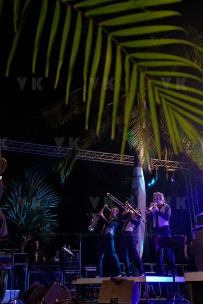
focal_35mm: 37
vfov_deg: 51.9
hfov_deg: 35.9
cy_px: 156
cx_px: 102
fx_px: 313
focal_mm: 24
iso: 2500
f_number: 5.6
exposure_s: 1/50
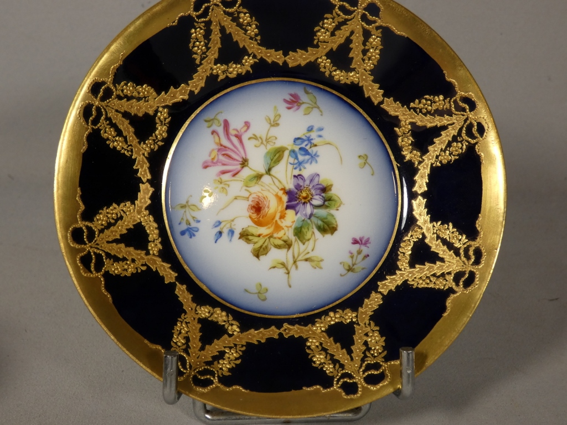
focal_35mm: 41
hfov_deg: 45.8
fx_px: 672
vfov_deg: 35.1
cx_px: 284
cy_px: 212
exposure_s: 1/125
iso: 160
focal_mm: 7.3
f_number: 3.6
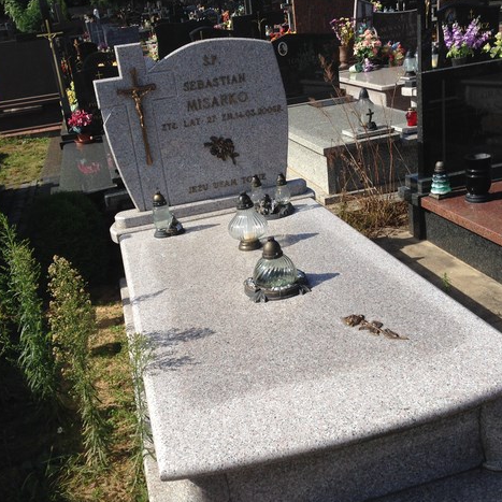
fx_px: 656
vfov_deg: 41.9
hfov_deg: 41.9
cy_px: 246
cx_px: 246
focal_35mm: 40
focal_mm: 4.12
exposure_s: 1/2008
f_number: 2.4
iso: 50
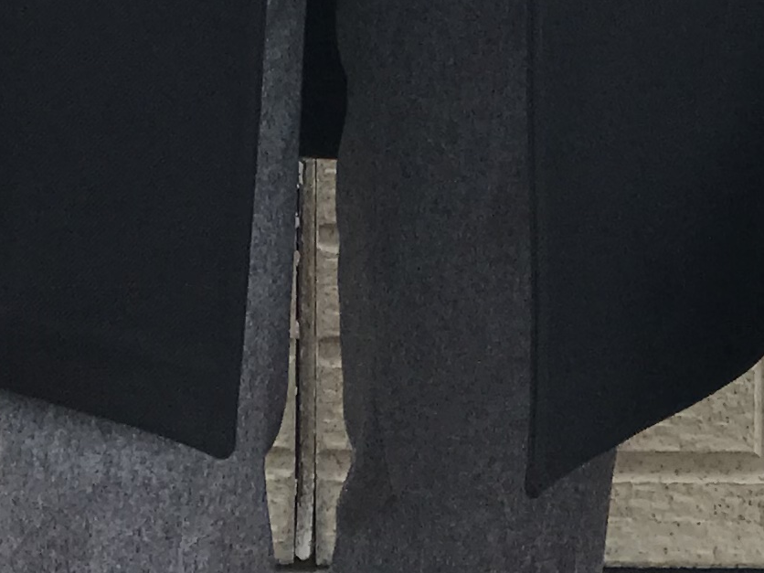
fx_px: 6069
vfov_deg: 5.2
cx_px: 196
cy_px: -773
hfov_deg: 7.2
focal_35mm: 275
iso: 20
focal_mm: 6.6
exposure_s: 1/169
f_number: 2.8
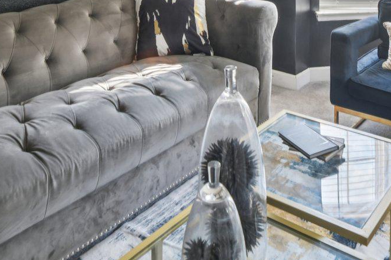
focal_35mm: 43
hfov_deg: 45.4
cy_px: -92
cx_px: 218
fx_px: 467
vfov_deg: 25.9
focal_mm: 14
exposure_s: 1/15
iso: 400
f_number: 8
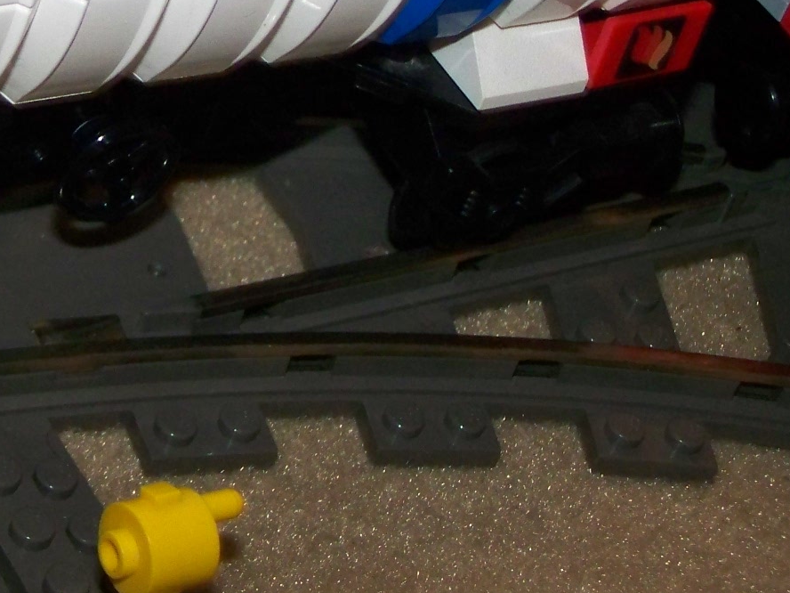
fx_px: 3104
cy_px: -25
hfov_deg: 14.4
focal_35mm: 136
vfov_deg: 10.8
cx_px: 77
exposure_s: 1/30
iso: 200
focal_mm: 9.8
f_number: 3.2
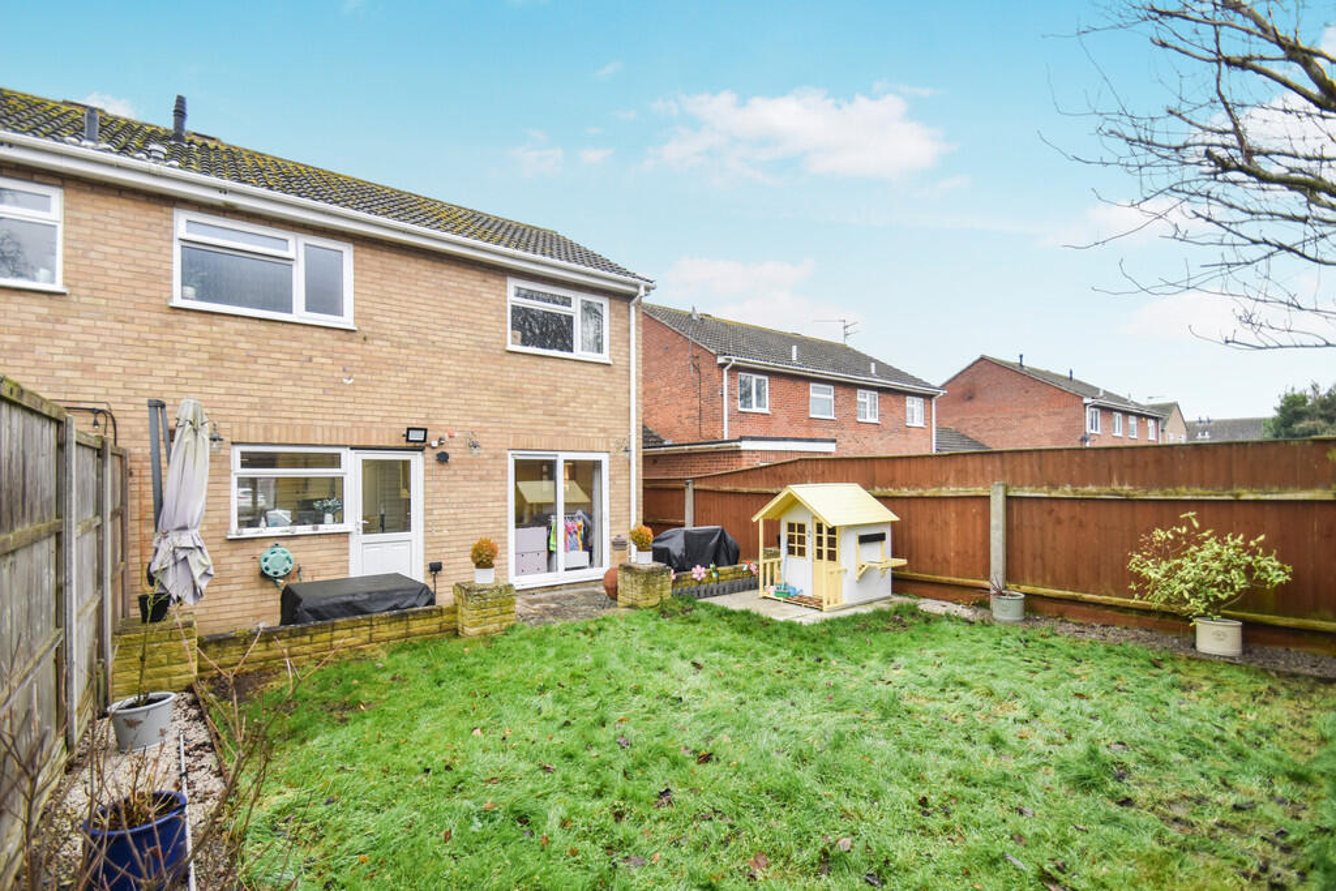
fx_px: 557
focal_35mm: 15
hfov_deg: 100.4
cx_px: 668
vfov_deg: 77.3
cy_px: 446
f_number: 3.5
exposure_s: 1/250
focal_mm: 10
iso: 400
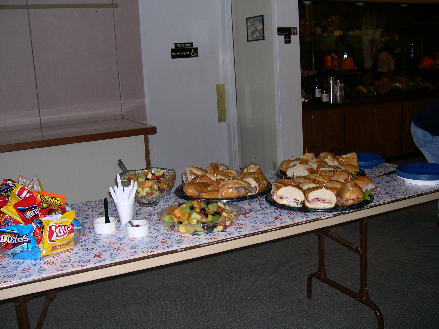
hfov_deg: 49.0
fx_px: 482
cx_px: 220
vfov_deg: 37.7
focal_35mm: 38
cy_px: 164
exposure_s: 1/60
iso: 100
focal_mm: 8
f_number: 2.8
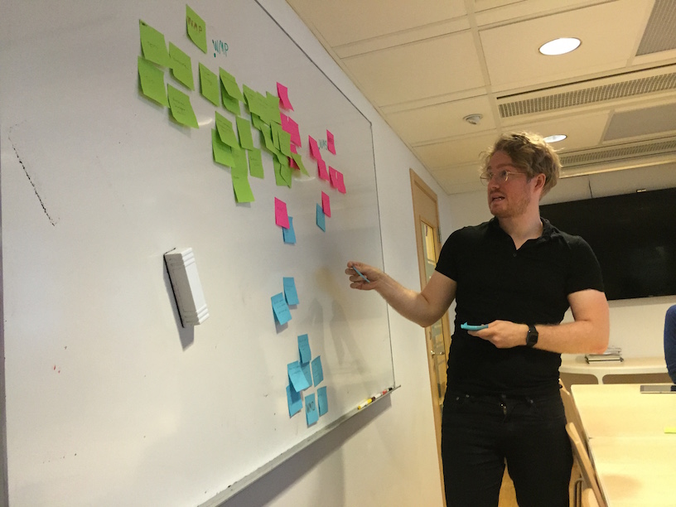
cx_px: 338
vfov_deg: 48.2
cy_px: 254
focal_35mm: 29
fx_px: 566
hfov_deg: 61.7
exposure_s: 1/30
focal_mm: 4.15
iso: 200
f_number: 2.2
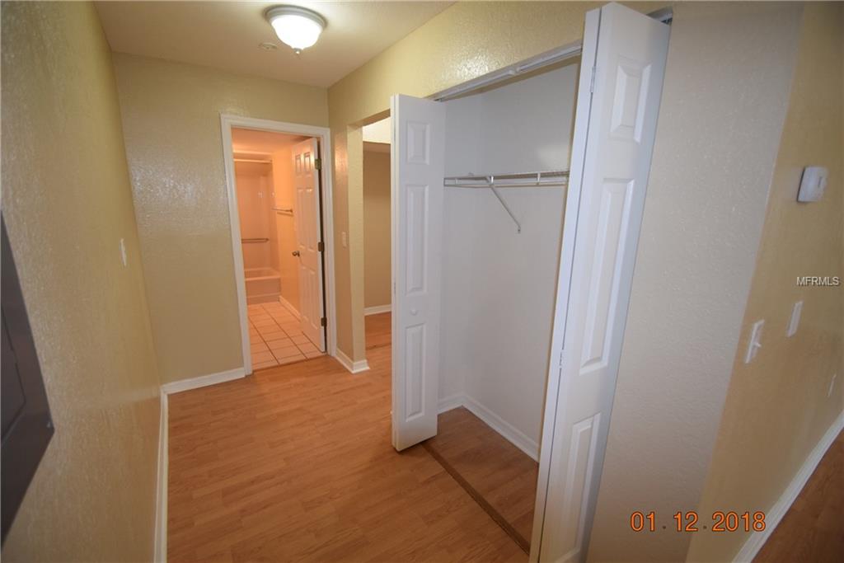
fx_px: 352
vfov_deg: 77.3
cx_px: 422
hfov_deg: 100.4
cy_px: 282
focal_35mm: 15
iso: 800
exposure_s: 1/60
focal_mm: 10
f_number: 3.5
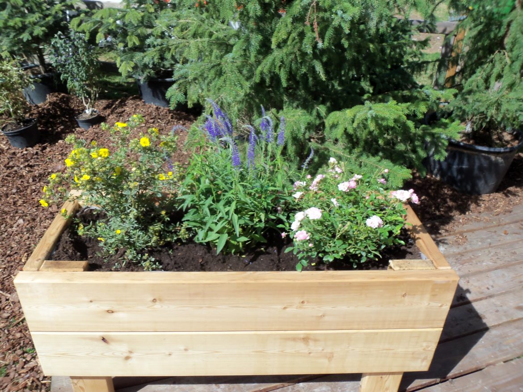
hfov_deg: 61.6
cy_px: 196
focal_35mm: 29
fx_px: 438
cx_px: 262
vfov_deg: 48.2
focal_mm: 5.2
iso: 80
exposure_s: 1/100
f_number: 8.6
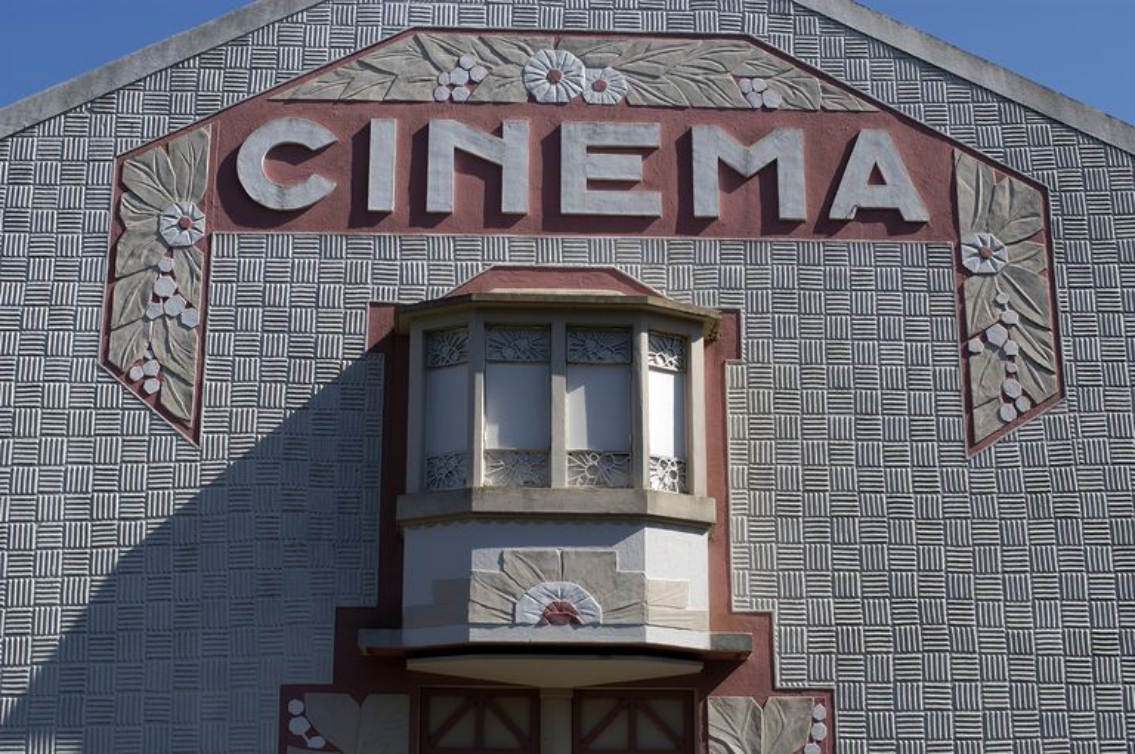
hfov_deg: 33.4
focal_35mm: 60
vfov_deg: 22.6
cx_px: 568
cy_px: 377
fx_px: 1889
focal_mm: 40
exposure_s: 1/125
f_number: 16
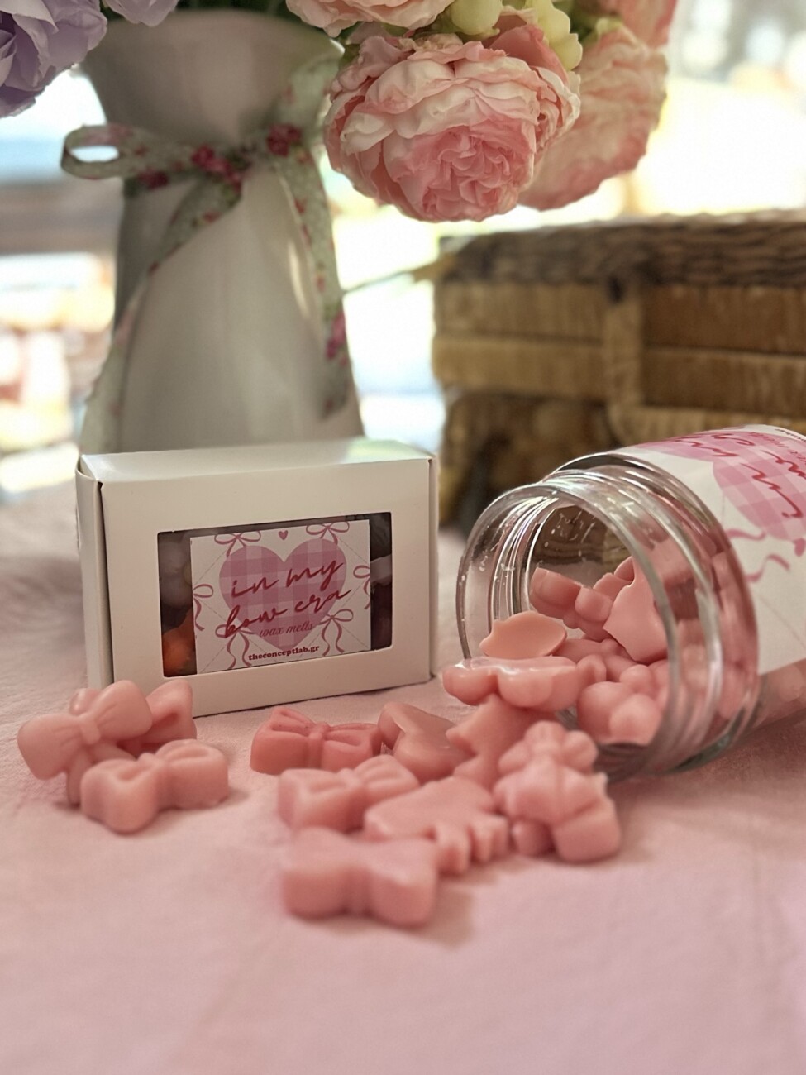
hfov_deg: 56.8
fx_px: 745
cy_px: 538
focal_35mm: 24
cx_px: 403
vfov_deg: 71.6
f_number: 1.78
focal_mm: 6.86
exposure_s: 1/25
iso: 1000
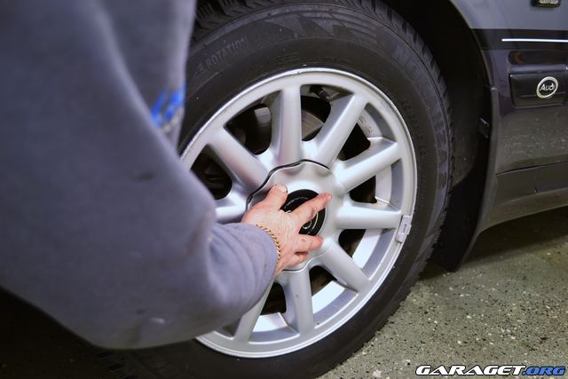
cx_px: 284
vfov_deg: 36.9
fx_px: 568
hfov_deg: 53.1
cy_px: 190
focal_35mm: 36
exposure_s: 1/1.6
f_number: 4
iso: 100
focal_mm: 24
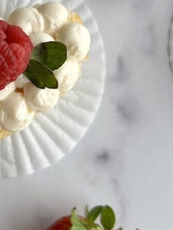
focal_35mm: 51
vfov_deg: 33.9
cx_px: 9
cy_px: -6
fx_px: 340
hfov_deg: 27.3
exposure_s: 1/136
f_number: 1.78
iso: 64
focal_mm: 6.86
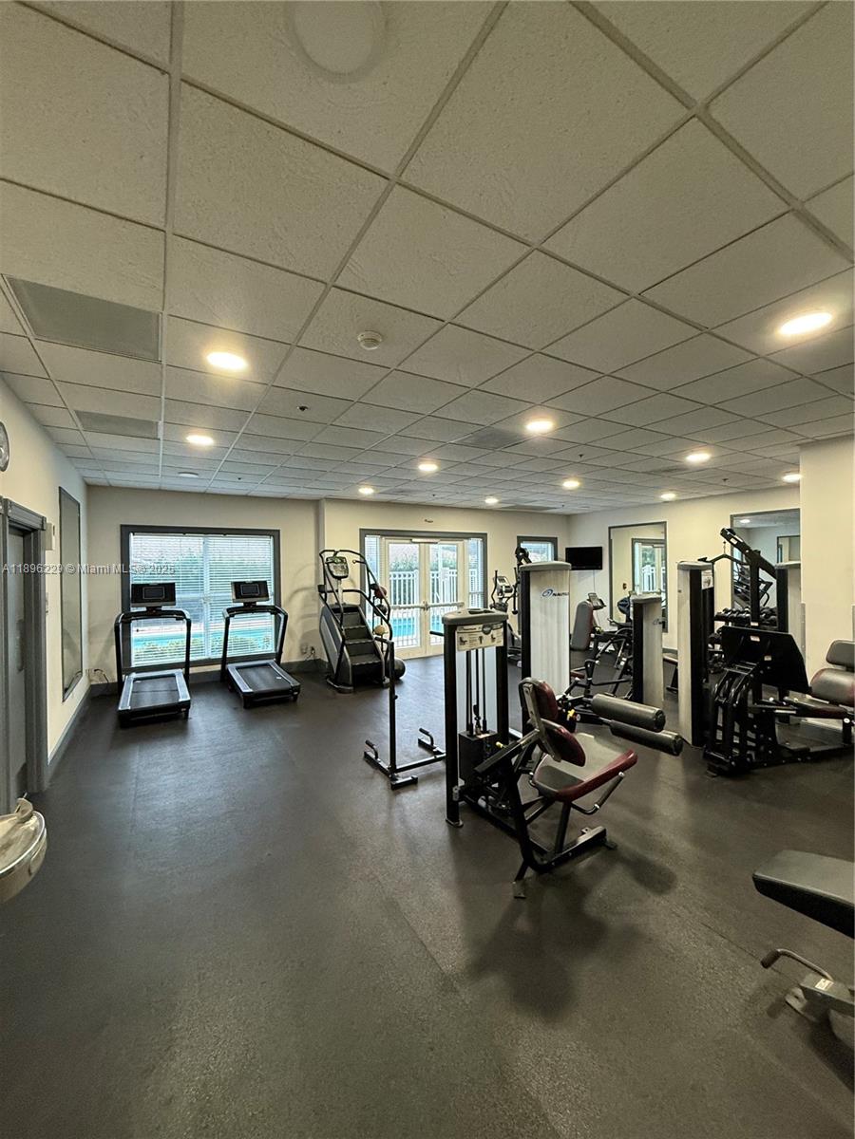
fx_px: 461
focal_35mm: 14
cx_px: 428
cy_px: 570
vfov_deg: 102.1
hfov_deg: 85.7
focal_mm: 2.22
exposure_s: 1/60
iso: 400
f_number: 2.2
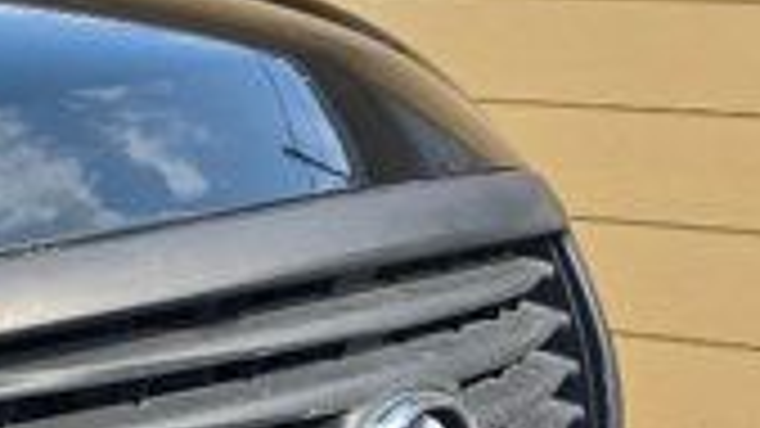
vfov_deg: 7.9
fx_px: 3063
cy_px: 518
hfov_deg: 11.5
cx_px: -1093
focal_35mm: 152
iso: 12
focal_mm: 6.3
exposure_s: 1/547
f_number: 1.7
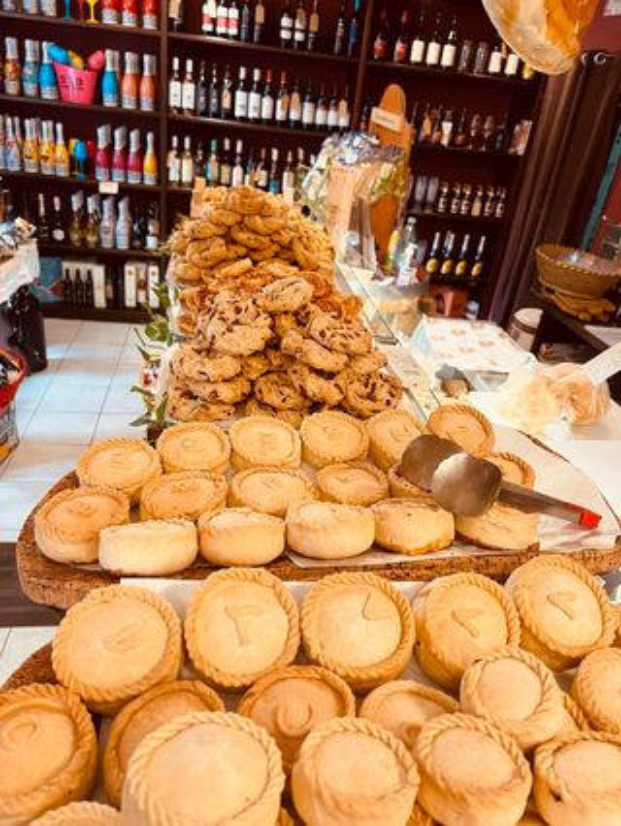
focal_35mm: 26
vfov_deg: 67.3
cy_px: 413
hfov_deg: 53.1
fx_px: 621
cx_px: 310
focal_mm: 5.7
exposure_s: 1/50
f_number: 1.5
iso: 100
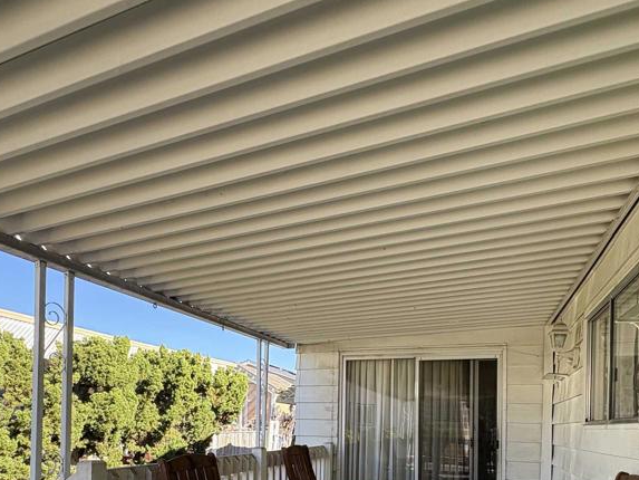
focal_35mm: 25
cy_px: 420
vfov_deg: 49.7
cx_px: 325
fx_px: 462
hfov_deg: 69.4
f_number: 2.2
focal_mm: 2.22
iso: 64
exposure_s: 1/295
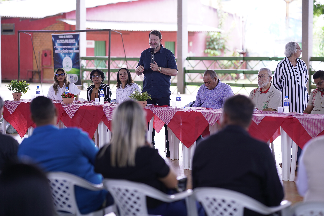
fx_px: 765
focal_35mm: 85
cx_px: 162
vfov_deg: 16.1
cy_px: 108
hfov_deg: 23.9
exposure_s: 1/160
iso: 125
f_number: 2
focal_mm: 85
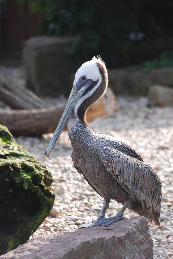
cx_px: 86
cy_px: 130
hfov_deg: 4.7
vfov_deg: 7.0
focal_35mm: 292
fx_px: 2102
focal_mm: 195
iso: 400
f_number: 5
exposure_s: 1/400
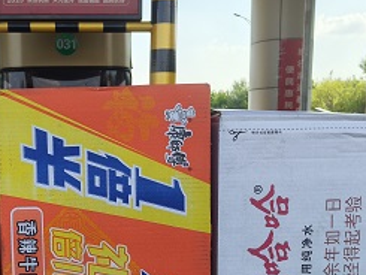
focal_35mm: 44
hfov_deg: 41.5
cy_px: 177
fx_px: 465
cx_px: 87
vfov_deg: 32.7
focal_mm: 5.59
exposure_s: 1/1774
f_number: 1.8
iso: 50
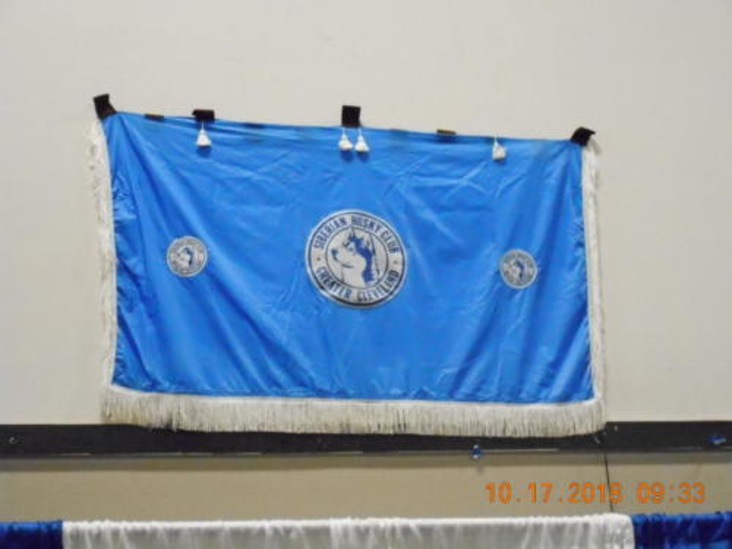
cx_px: 366
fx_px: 1628
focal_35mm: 77
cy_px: 274
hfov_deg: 25.3
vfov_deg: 19.1
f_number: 5.5
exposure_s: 1/40
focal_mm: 13.8
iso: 1600
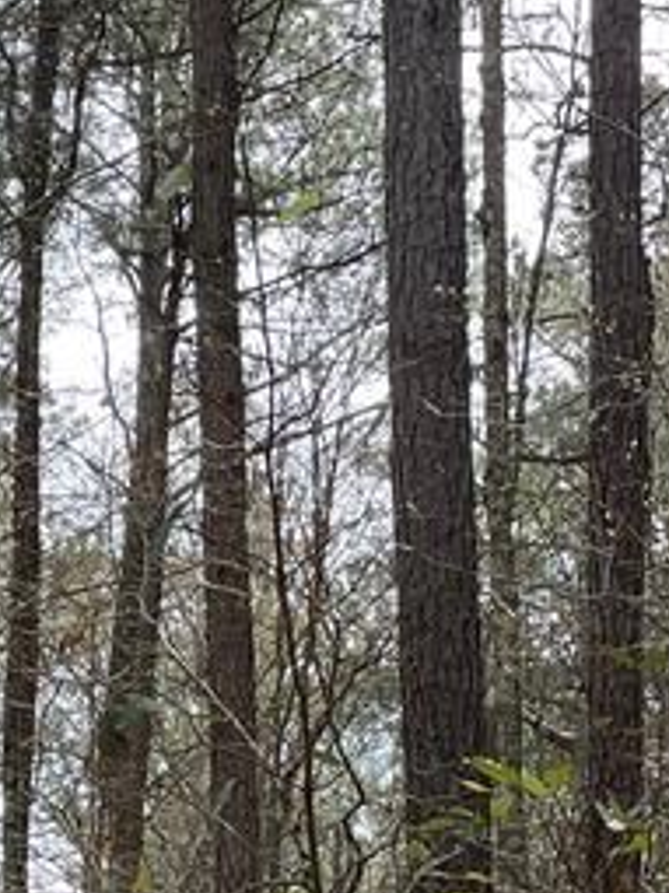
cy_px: 1383
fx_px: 2837
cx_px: 238
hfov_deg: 13.4
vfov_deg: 16.2
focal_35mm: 110
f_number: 1.6
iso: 32
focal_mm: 4.2
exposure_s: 1/615
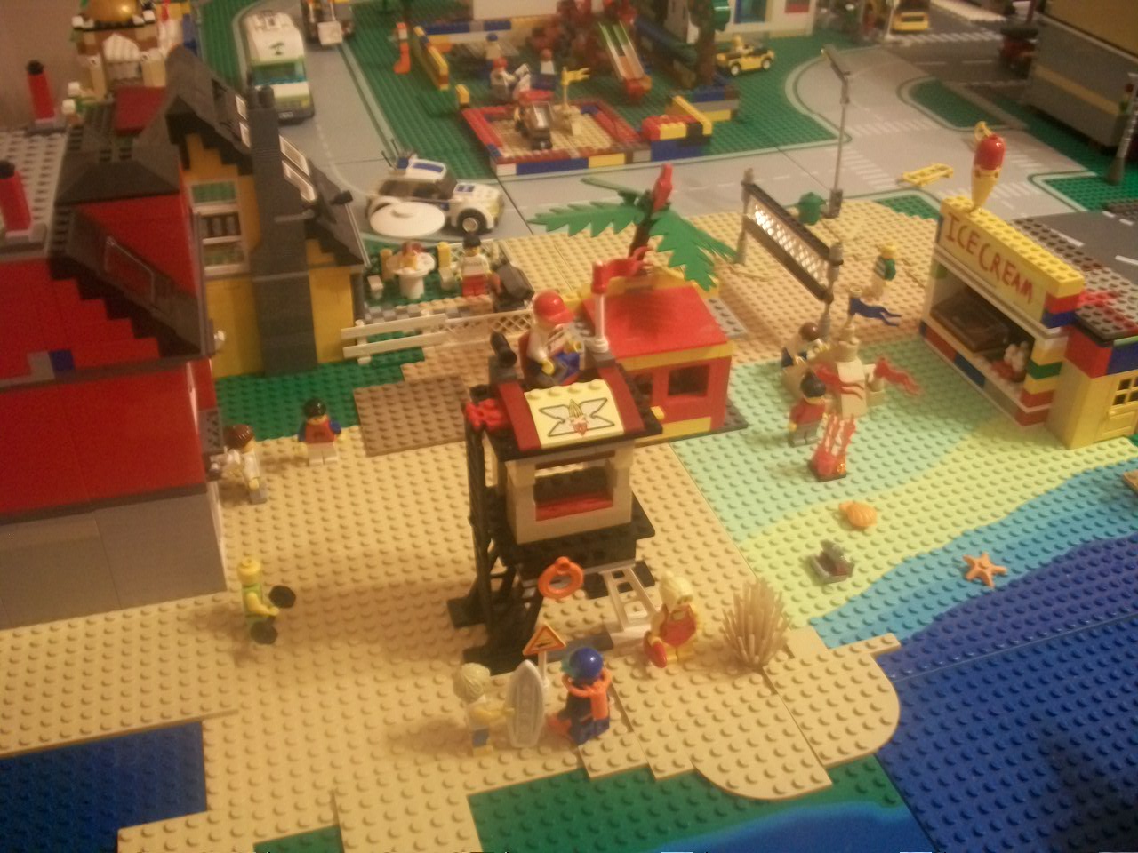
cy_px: 426
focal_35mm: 32
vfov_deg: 44.2
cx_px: 569
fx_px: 1052
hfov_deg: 56.8
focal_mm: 5.7
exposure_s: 1/8
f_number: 2.9
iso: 179
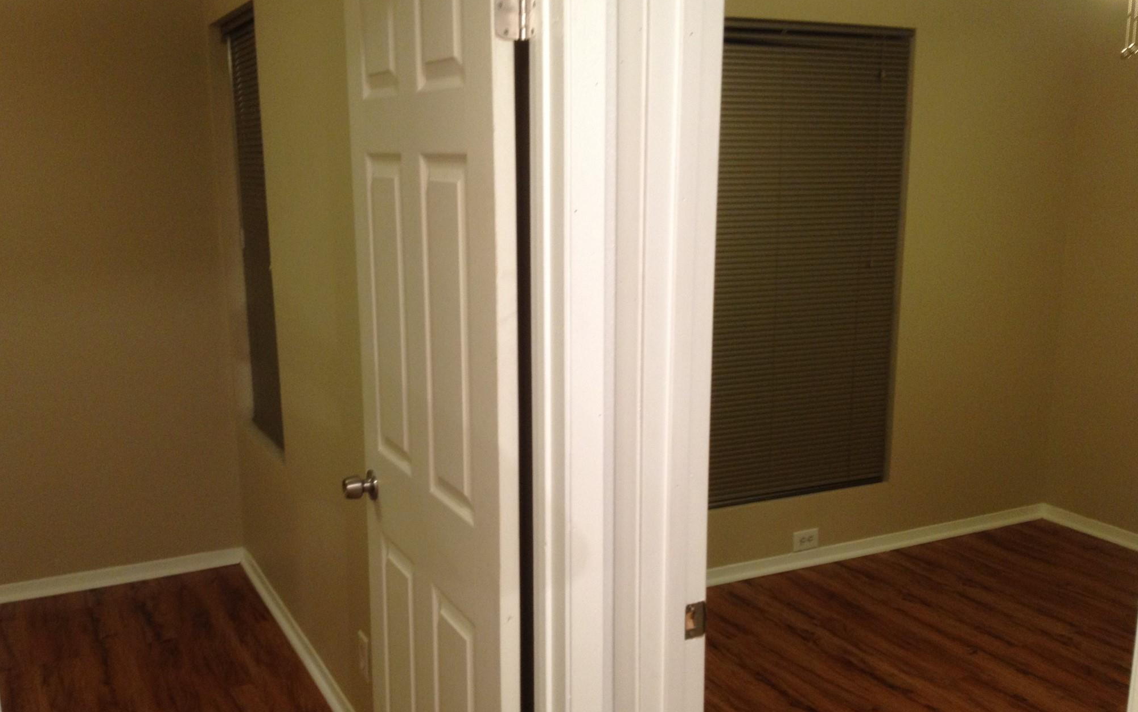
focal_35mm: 38
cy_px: 403
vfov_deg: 33.5
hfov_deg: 51.5
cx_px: 573
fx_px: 1179
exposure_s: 1/20
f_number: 2.4
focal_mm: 4.28
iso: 125
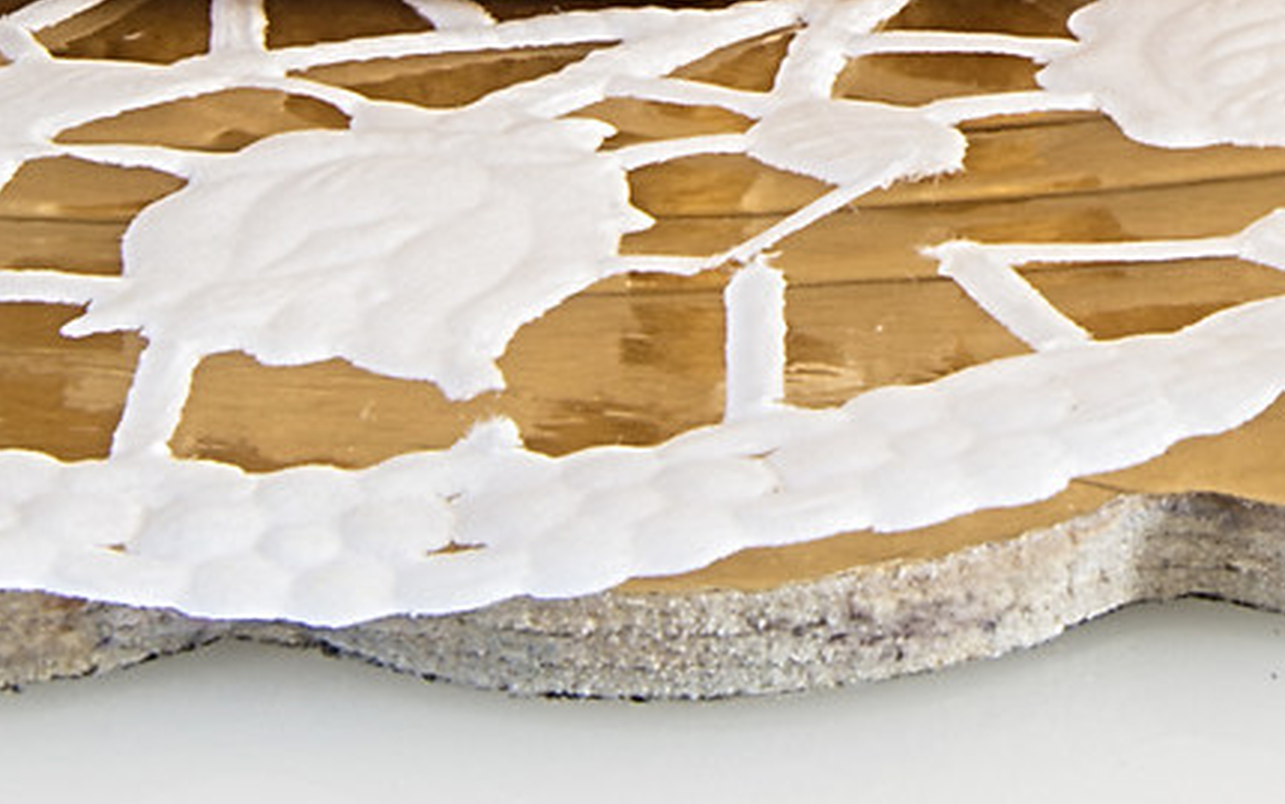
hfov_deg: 4.9
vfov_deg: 3.0
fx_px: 14958
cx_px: 1408
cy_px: -1179
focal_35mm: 427
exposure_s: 13
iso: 100
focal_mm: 75
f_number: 36
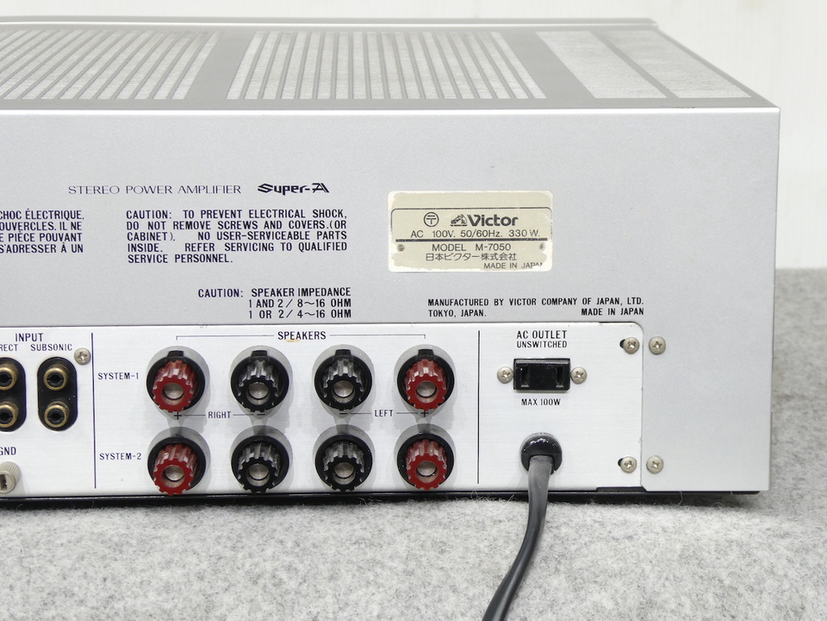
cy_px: 310
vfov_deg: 16.4
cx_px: 414
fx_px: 2150
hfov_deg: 21.8
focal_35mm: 90
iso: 200
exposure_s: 1/5
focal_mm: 16.1
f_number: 4.9
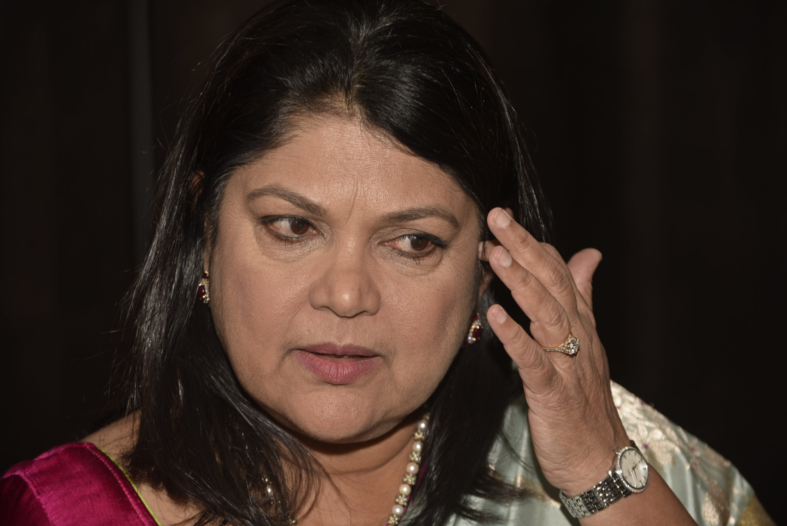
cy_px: 263
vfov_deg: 11.0
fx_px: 2734
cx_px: 394
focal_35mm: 125
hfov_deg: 16.4
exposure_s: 1/200
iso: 100
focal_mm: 125
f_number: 5
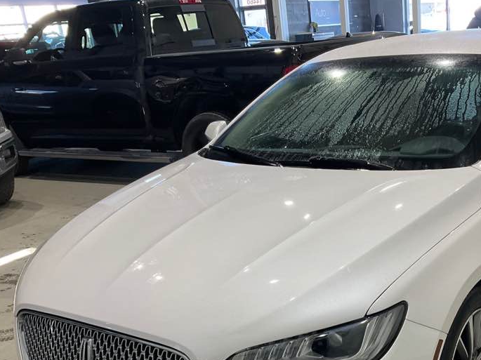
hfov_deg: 38.7
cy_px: 296
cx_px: 358
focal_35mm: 48
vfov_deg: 29.4
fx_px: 667
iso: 64
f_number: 1.8
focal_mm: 3
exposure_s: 1/120
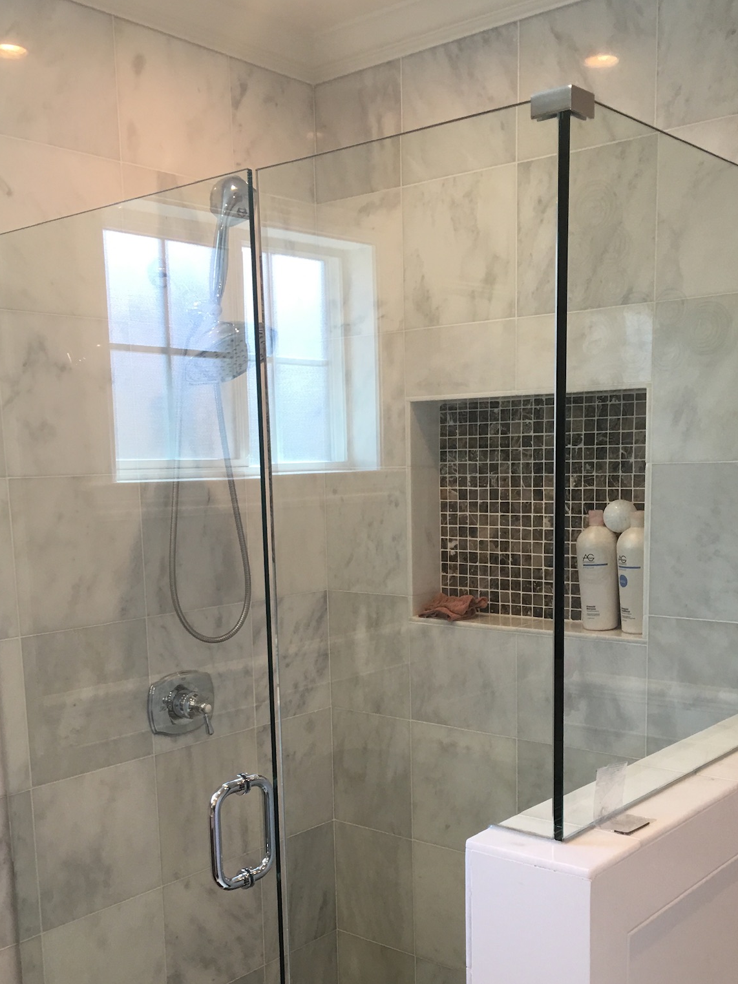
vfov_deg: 47.3
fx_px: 1109
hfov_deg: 36.8
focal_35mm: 39
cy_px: 636
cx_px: 365
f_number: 2.2
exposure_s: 1/30
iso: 25
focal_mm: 4.15
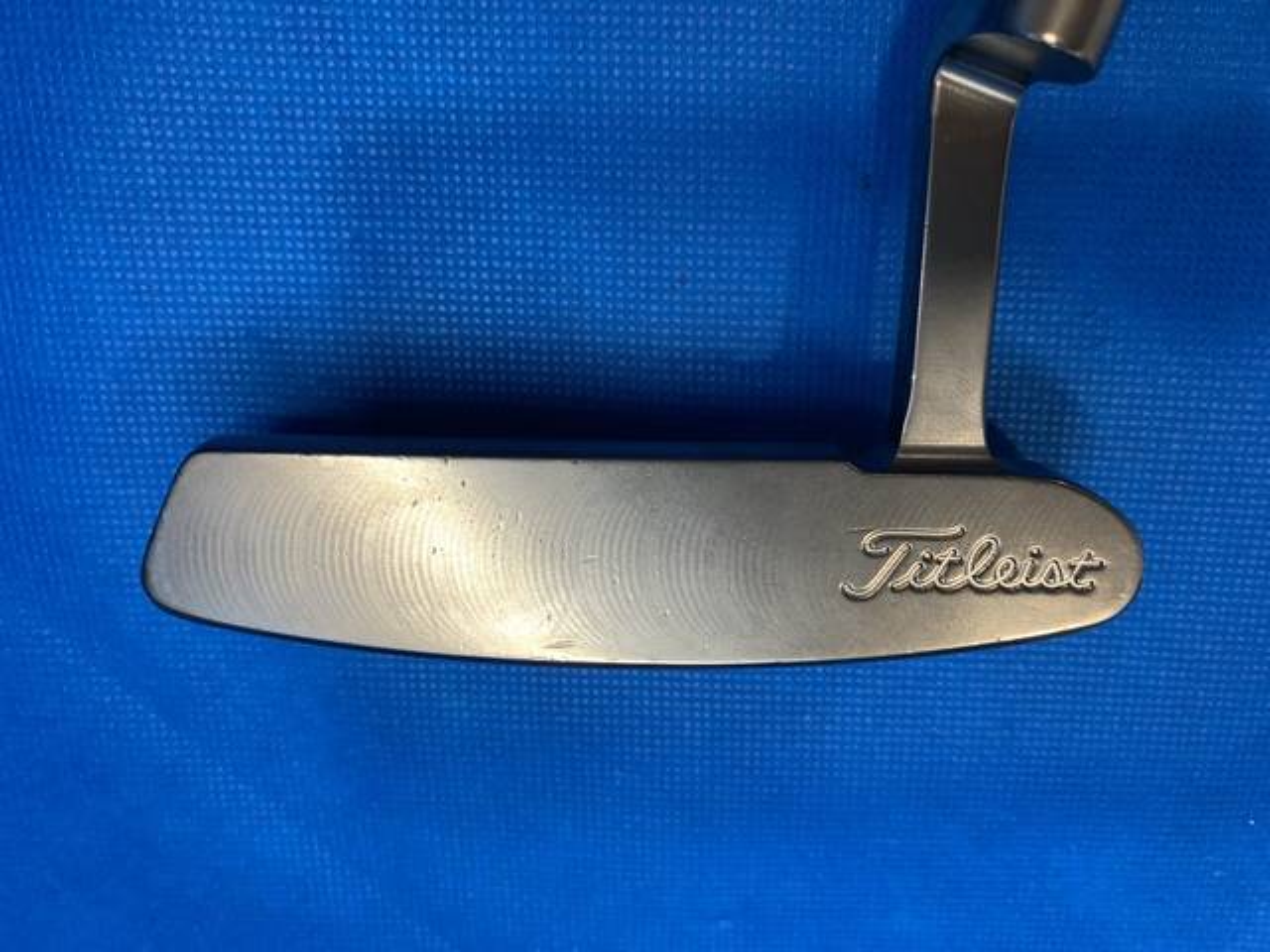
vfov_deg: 53.1
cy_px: 476
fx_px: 954
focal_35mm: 26
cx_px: 635
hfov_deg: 67.3
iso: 64
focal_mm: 4.25
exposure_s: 1/60
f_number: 1.8
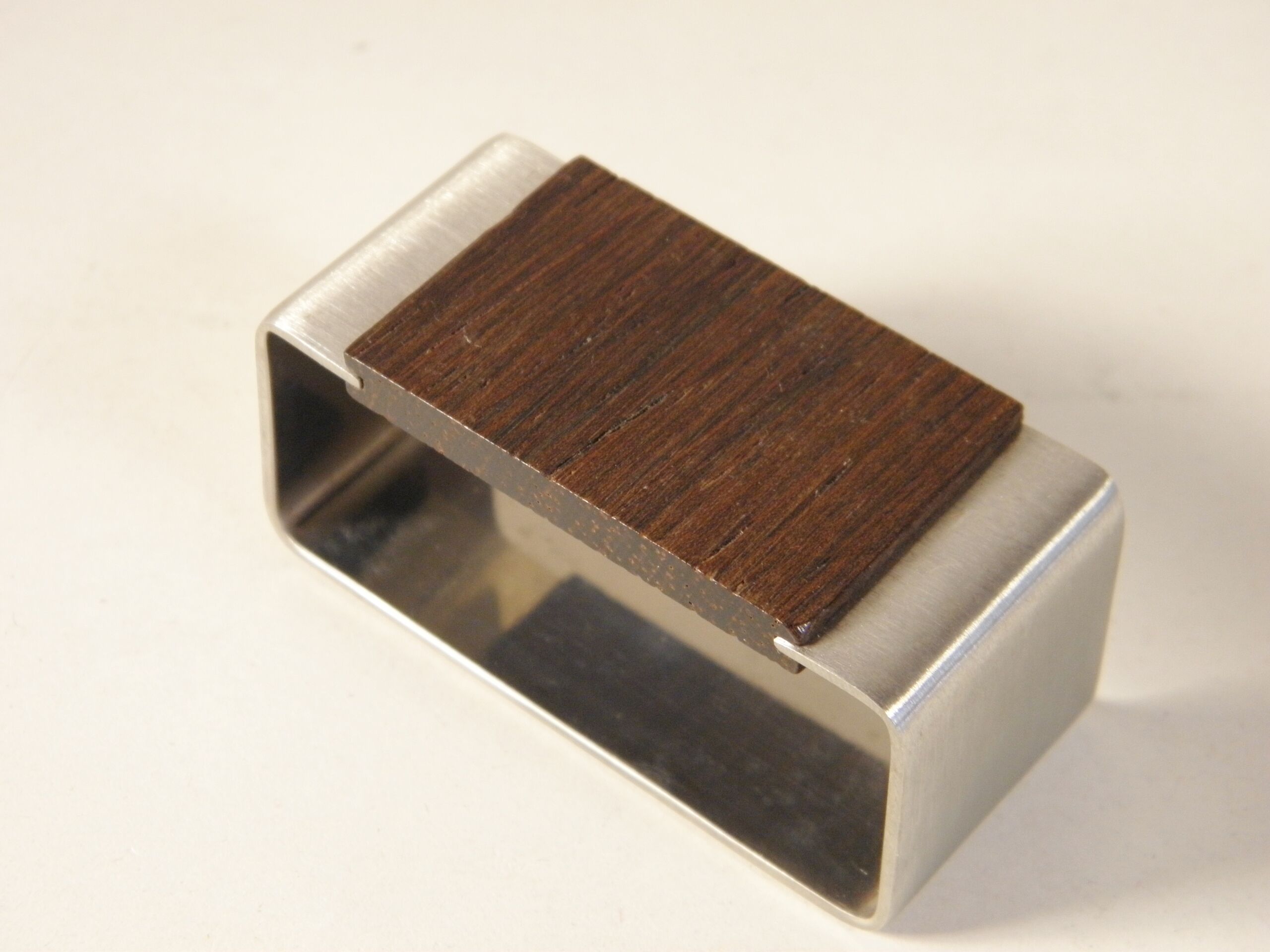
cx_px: 635
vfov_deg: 18.4
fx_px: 2935
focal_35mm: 80
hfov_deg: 24.4
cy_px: 476
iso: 200
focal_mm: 14.3
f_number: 4.4
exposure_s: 1/50
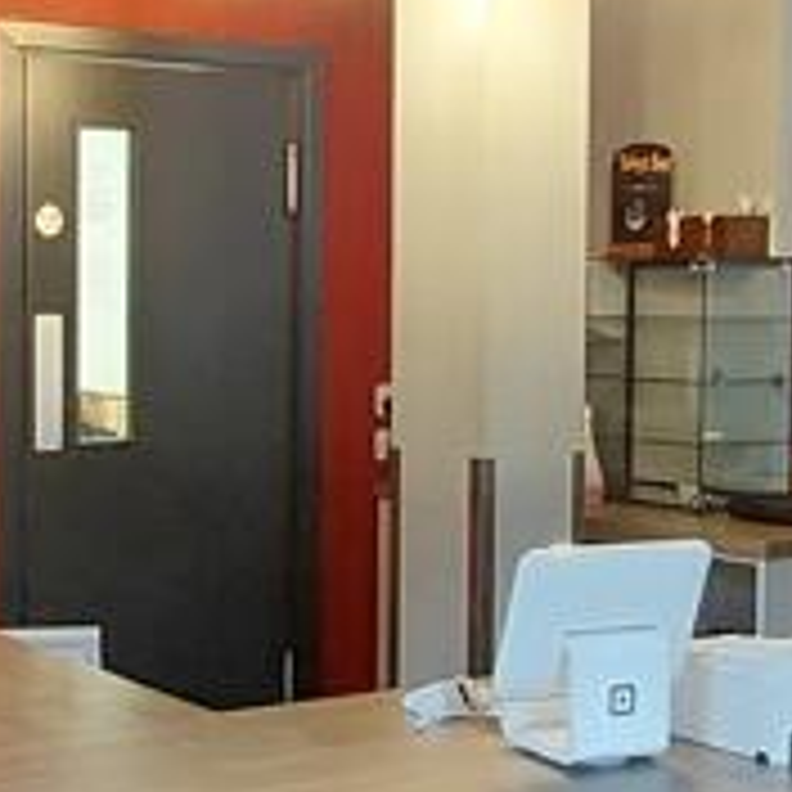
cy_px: 387
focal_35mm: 67
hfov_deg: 25.4
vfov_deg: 25.7
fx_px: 1734
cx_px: 189
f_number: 2.2
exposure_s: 1/33
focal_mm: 1.74
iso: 400
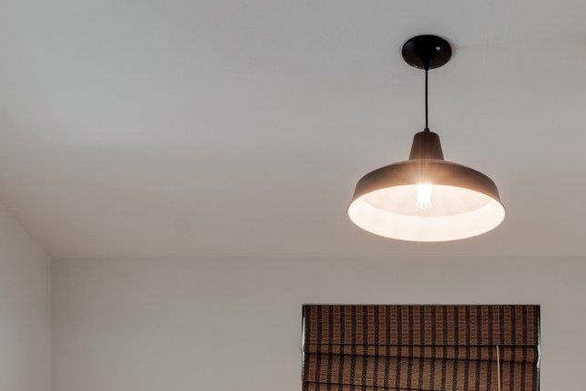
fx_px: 928
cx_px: 437
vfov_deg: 21.0
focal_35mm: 57
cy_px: 544
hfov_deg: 34.4
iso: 100
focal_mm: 18
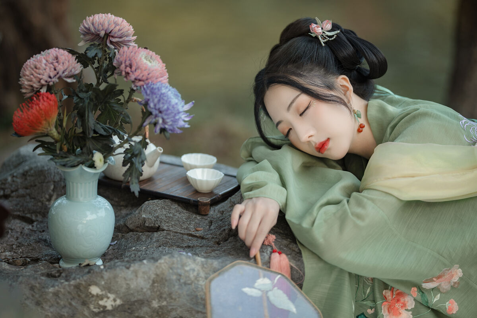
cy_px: 159
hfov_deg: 15.3
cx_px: 238
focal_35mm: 134
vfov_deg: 10.2
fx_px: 1775
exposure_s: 1/160
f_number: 1.8
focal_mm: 135
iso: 100
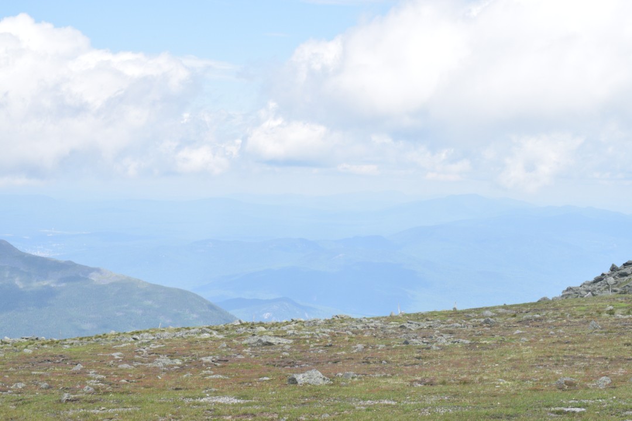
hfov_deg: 24.6
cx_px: 316
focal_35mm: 82
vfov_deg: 16.6
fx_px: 1448
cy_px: 210
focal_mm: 55
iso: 800
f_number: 16
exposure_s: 1/320
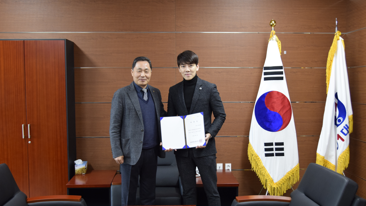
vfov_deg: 28.0
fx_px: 413
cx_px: 183
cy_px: 116
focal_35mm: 43
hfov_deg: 47.8
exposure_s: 1/60
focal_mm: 27
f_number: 4
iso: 1400
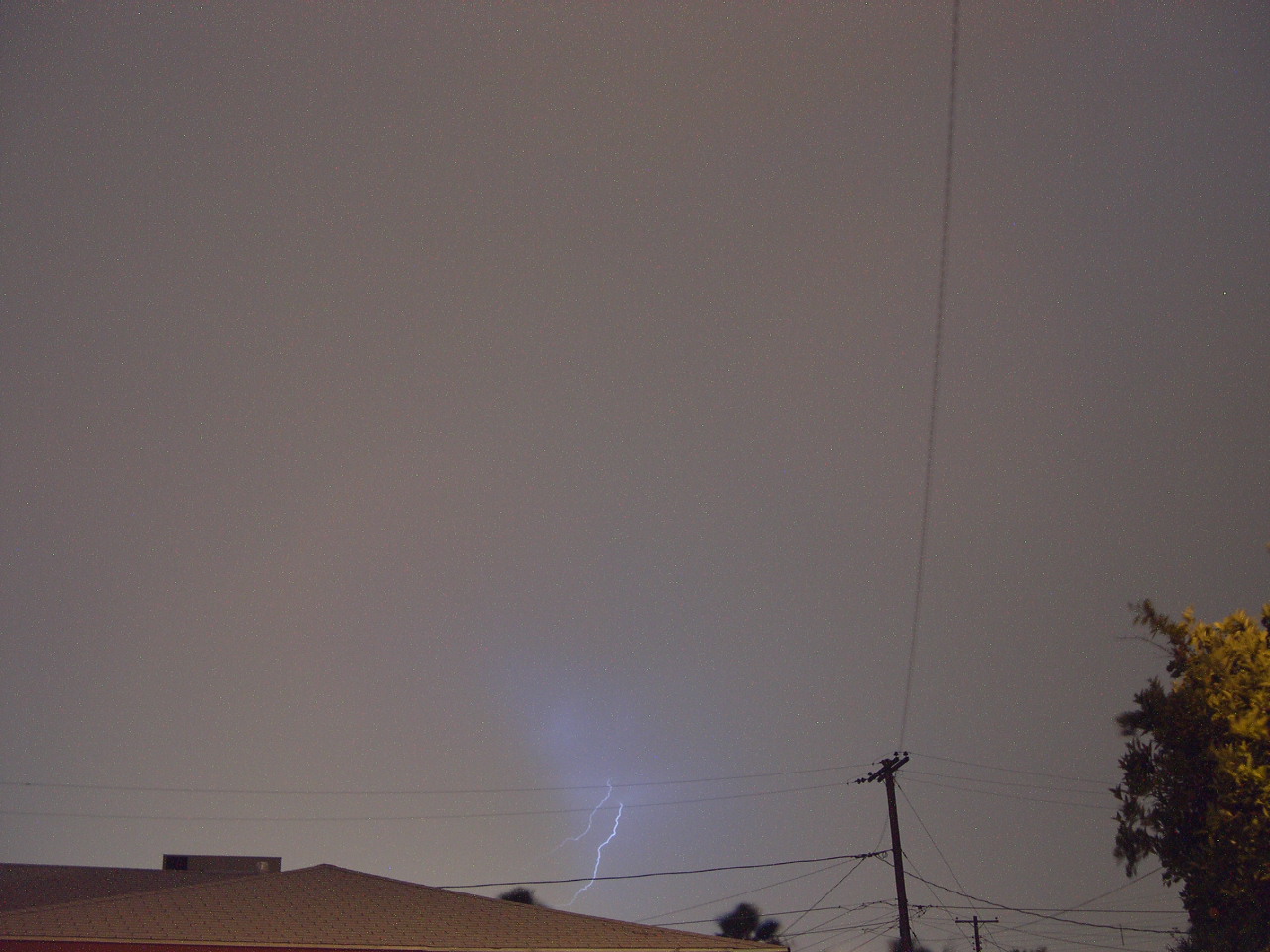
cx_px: 635
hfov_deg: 49.0
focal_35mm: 38
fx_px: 1394
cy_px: 476
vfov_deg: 37.7
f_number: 2.8
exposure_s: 8
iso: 100
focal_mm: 8
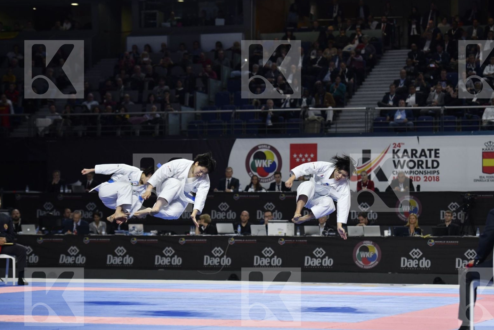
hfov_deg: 17.2
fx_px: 1633
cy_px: 183
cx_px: 271
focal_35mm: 119
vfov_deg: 11.5
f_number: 2.8
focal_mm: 102
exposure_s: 1/800
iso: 800
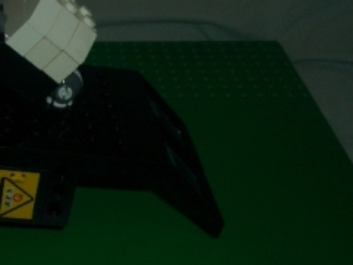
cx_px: 44
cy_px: 126
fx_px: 663
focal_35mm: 65
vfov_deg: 22.6
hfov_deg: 28.8
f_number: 4.3
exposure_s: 1/60
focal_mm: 5.8
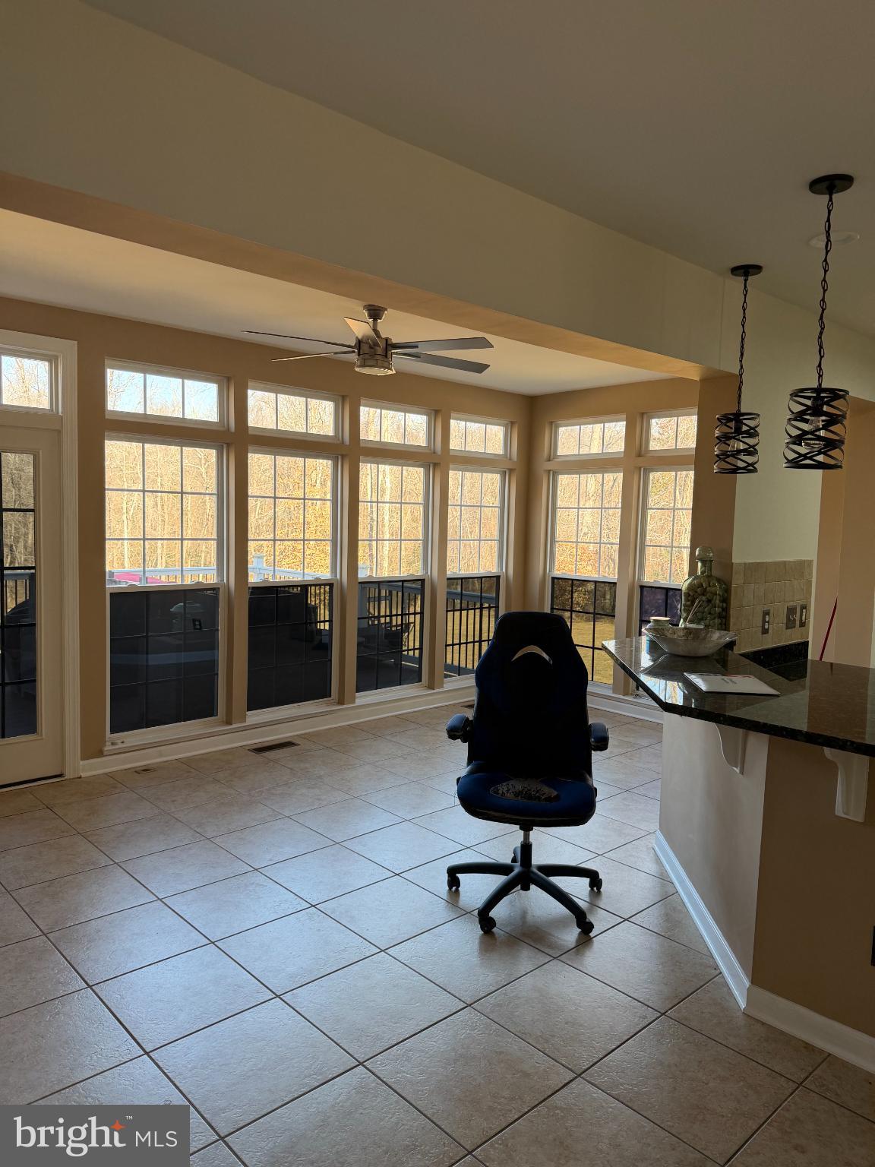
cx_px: 438
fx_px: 809
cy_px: 584
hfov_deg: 56.8
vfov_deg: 71.6
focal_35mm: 24
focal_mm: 6.76
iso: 125
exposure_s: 1/185
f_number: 1.78
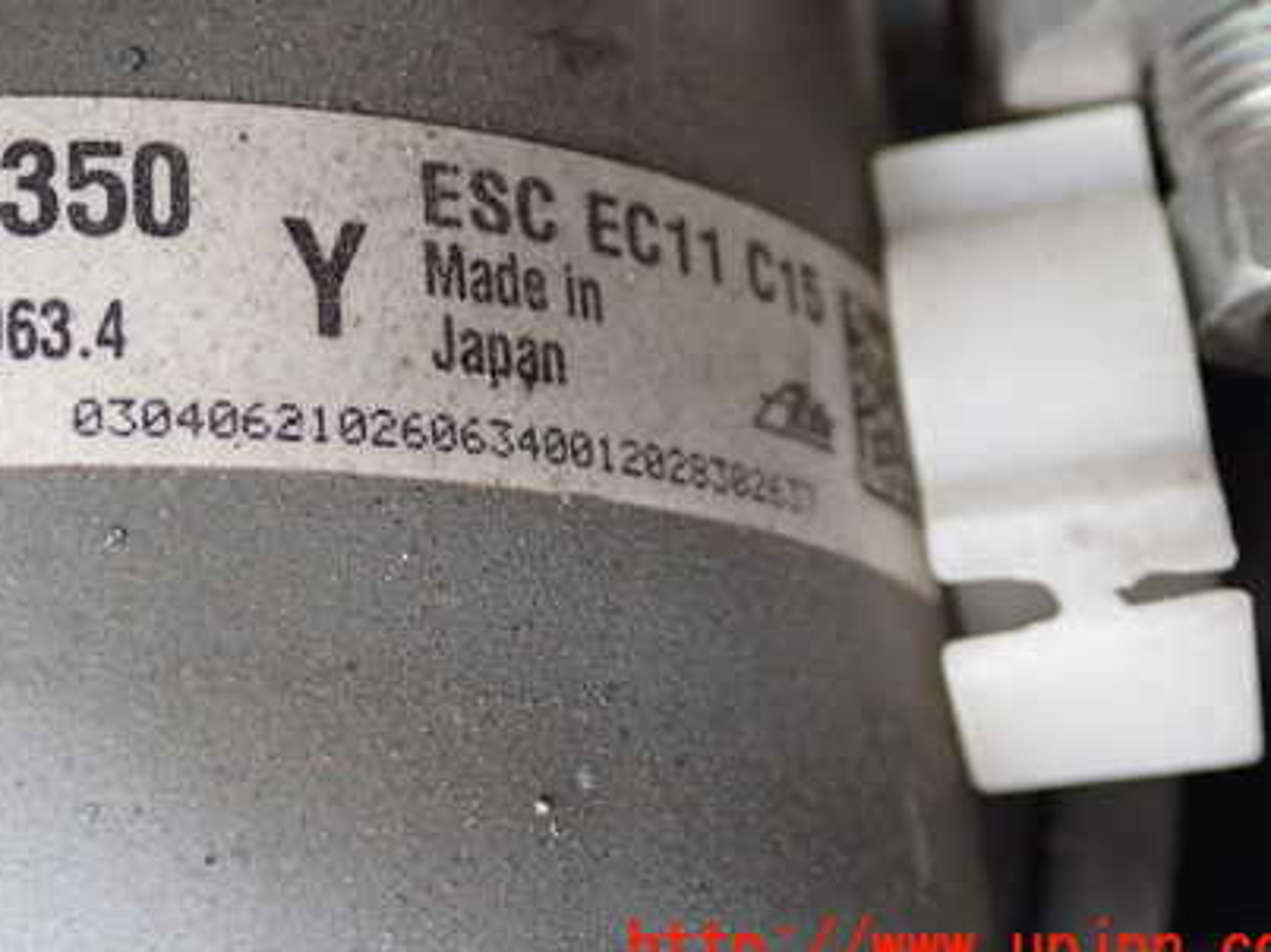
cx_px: 394
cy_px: 281
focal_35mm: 70
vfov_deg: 20.9
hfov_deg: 27.6
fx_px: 2569
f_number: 3.1
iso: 500
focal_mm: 8.4
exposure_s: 1/50
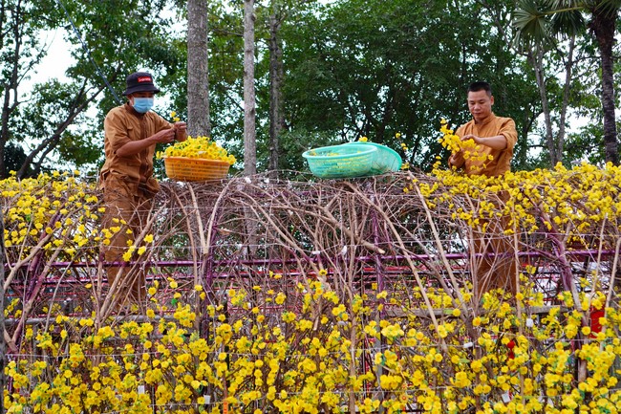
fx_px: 905
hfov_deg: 37.9
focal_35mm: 52
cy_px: 207
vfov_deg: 25.7
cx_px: 310
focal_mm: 35
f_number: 4
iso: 50
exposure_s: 1/125
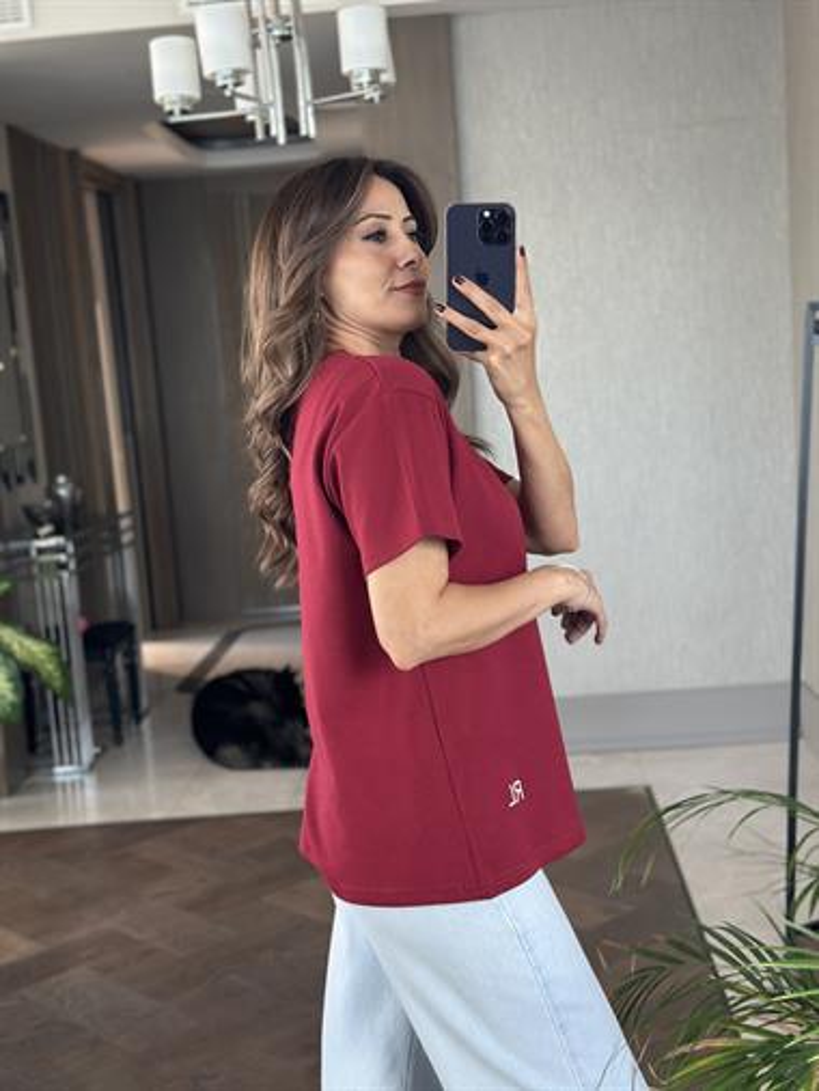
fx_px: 1513
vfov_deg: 39.6
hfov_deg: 30.3
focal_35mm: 48
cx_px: 410
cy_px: 546
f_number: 1.78
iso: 160
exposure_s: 1/60
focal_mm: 6.86
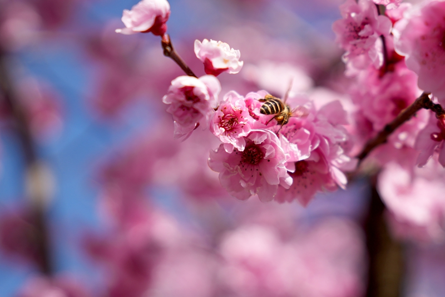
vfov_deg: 18.5
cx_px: 222
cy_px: 148
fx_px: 908
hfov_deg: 27.5
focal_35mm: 74
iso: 100
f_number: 2.8
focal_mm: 49
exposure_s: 1/1600
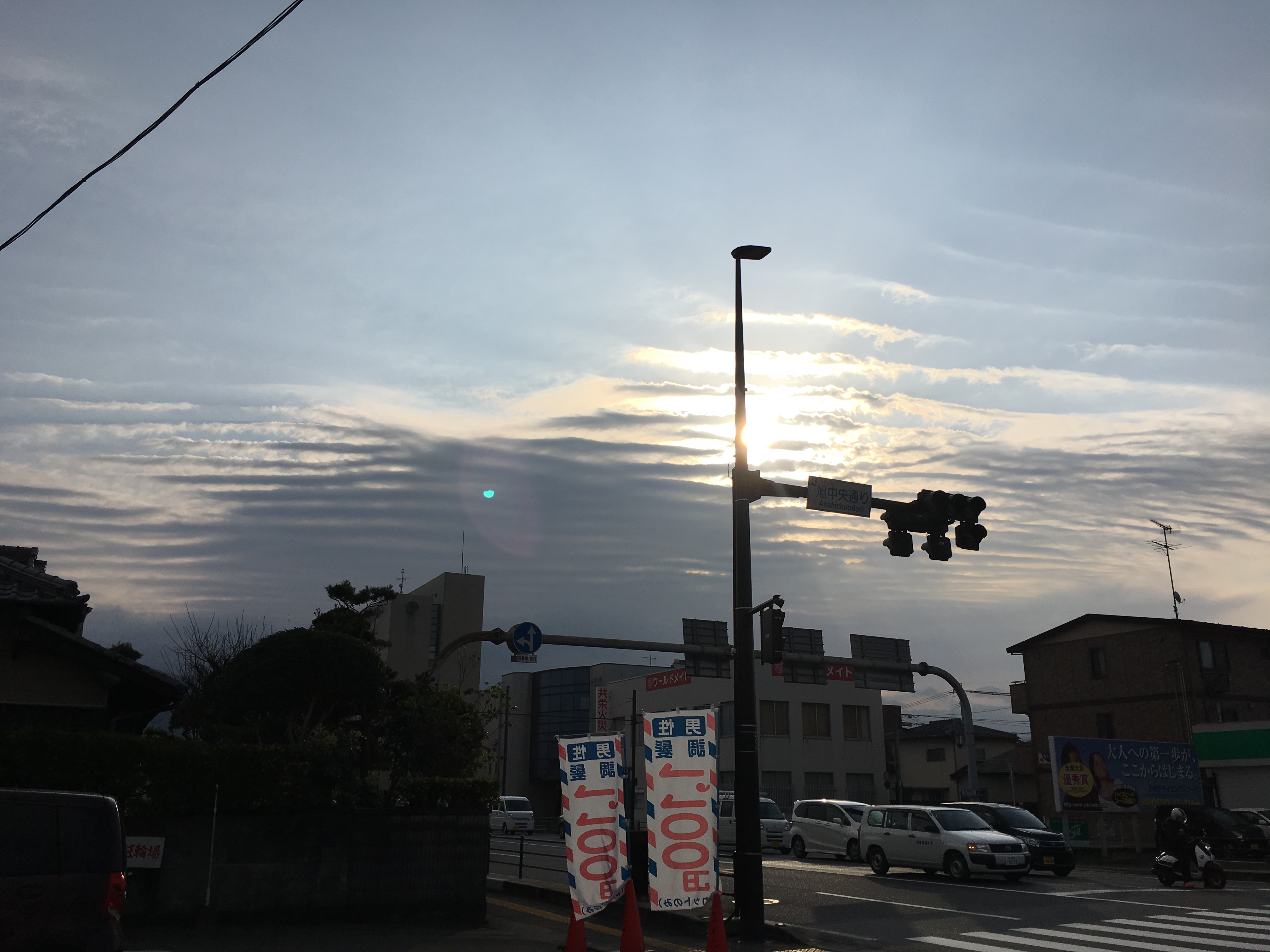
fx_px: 1064
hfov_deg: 61.7
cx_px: 635
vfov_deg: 48.2
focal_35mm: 29
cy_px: 476
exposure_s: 1/5917
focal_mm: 4.15
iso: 25
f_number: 2.2
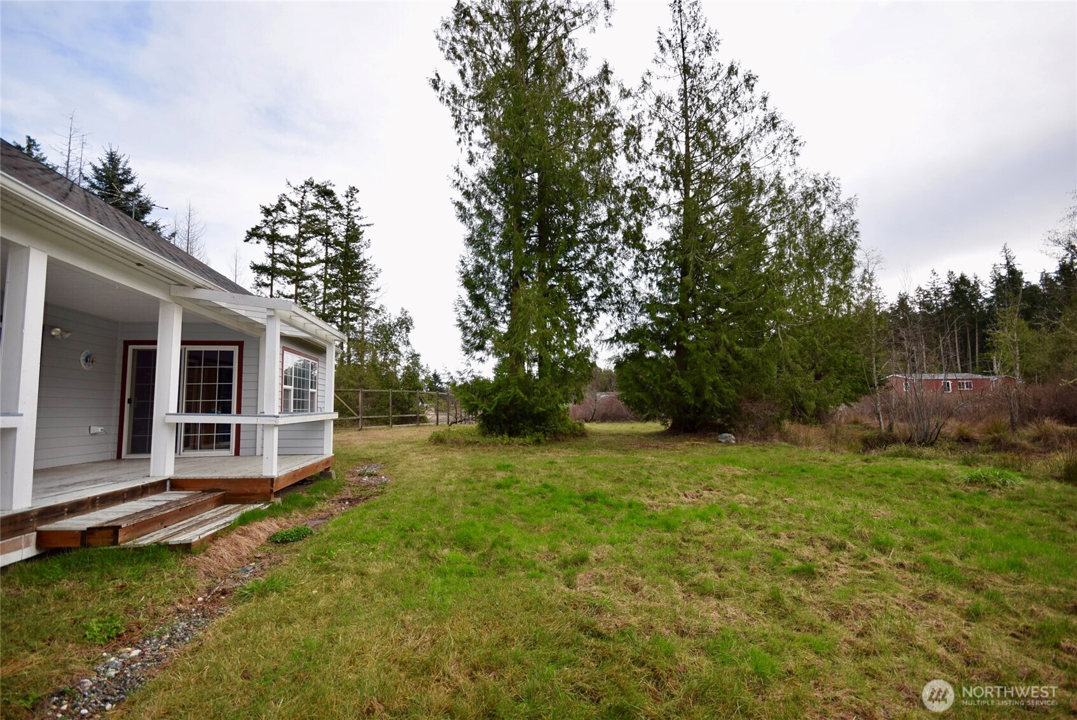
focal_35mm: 15
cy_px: 360
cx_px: 538
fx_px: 449
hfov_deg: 100.4
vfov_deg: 77.4
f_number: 5.6
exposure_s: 1/125
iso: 100
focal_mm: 10
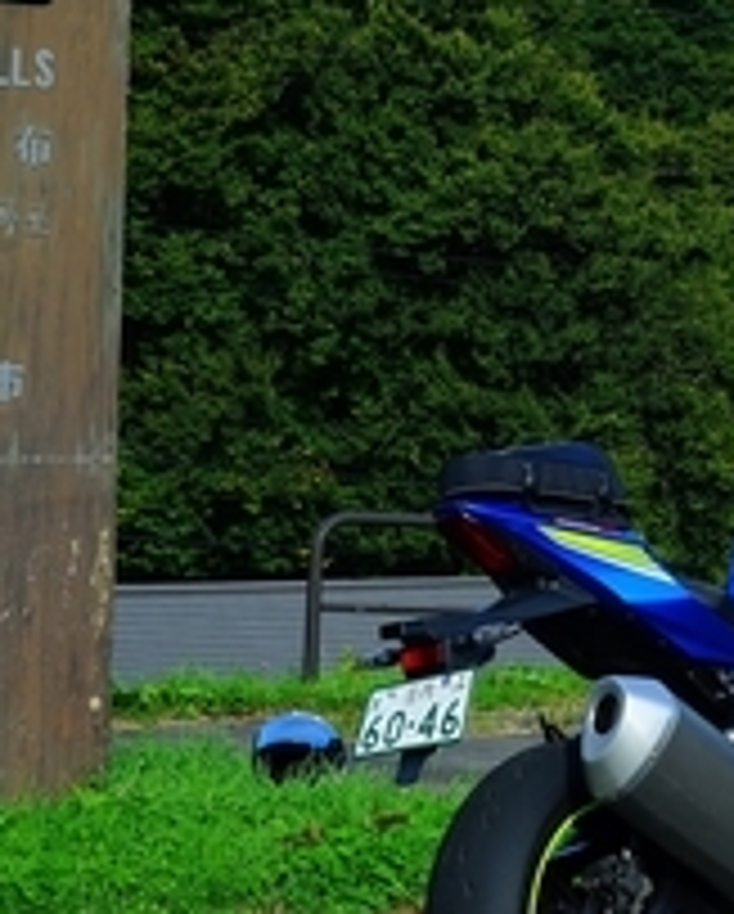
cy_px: 23
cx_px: 684
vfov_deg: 15.5
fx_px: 3305
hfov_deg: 12.6
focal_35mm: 122
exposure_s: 1/80
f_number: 14
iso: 100
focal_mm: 33
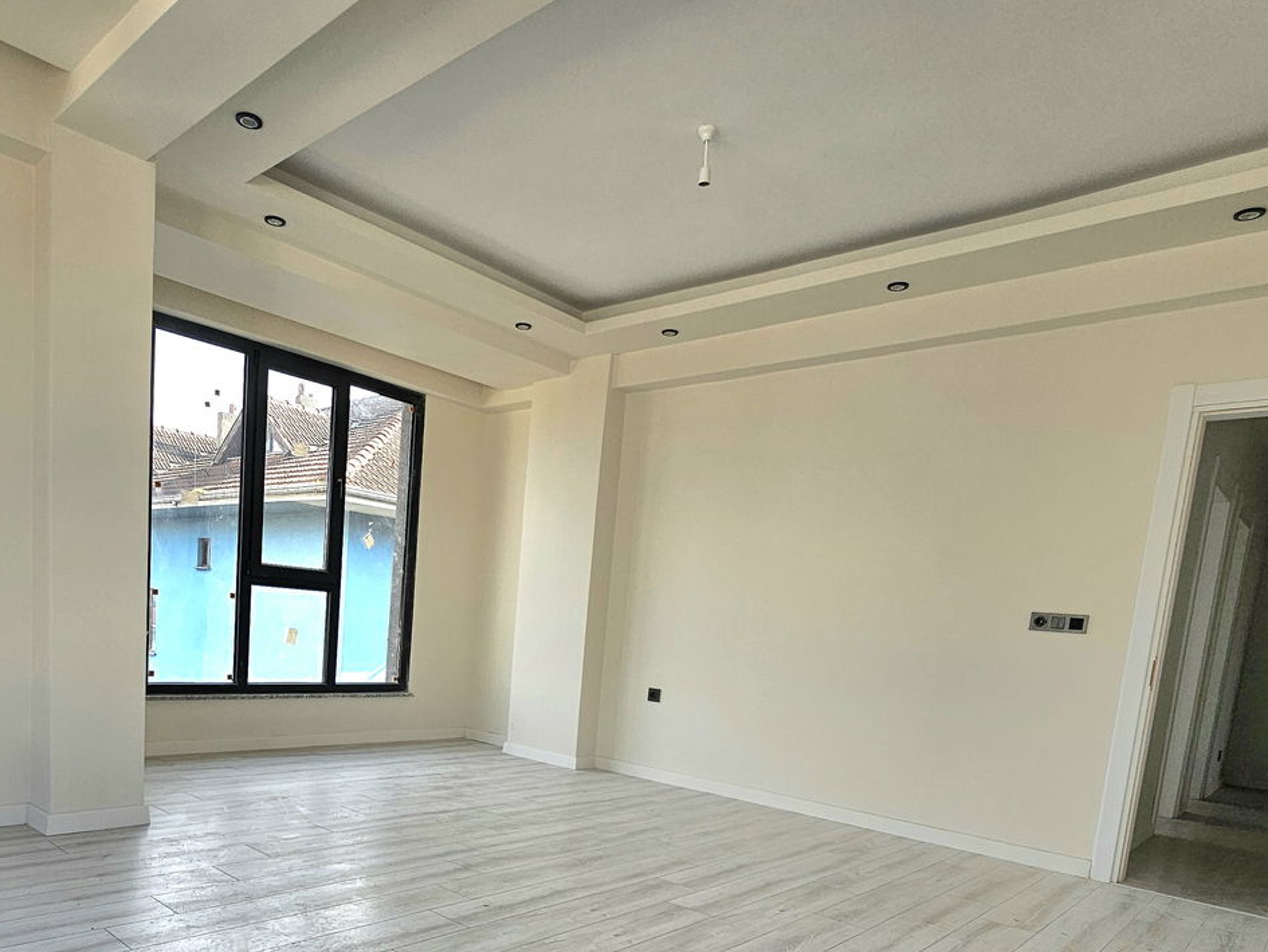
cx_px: 503
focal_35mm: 22
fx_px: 806
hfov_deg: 75.5
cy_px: 759
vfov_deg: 56.7
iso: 50
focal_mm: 2.2
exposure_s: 1/435
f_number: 2.2
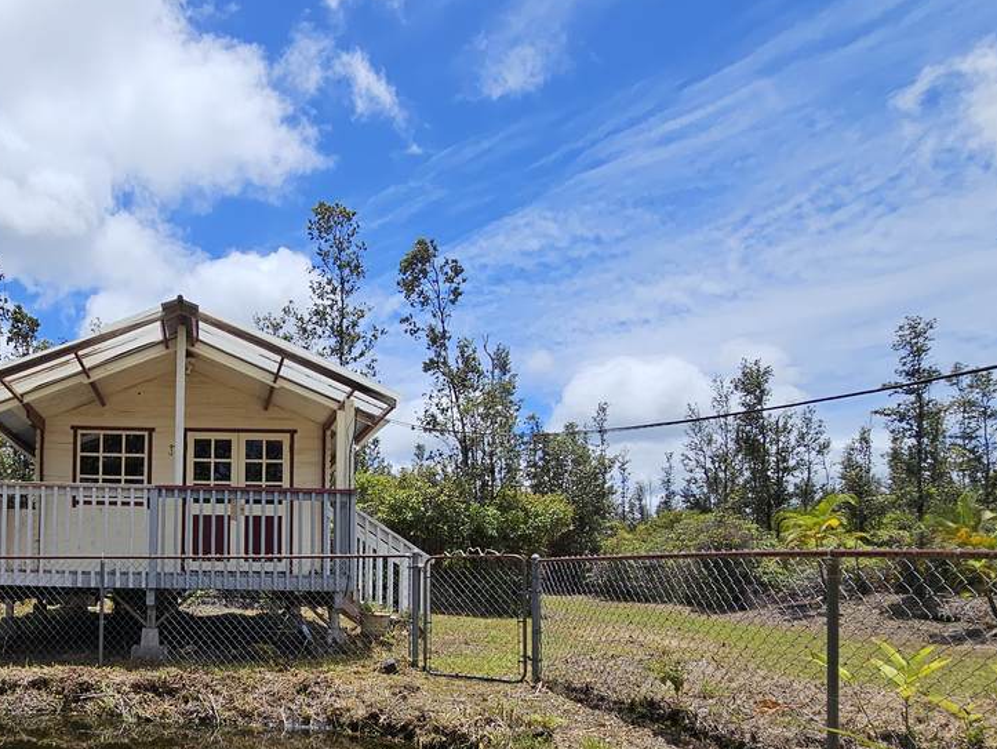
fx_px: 663
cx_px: 223
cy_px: 560
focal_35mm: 23
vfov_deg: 56.1
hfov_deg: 68.0
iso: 50
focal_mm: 2.2
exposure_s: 1/3185
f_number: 2.2
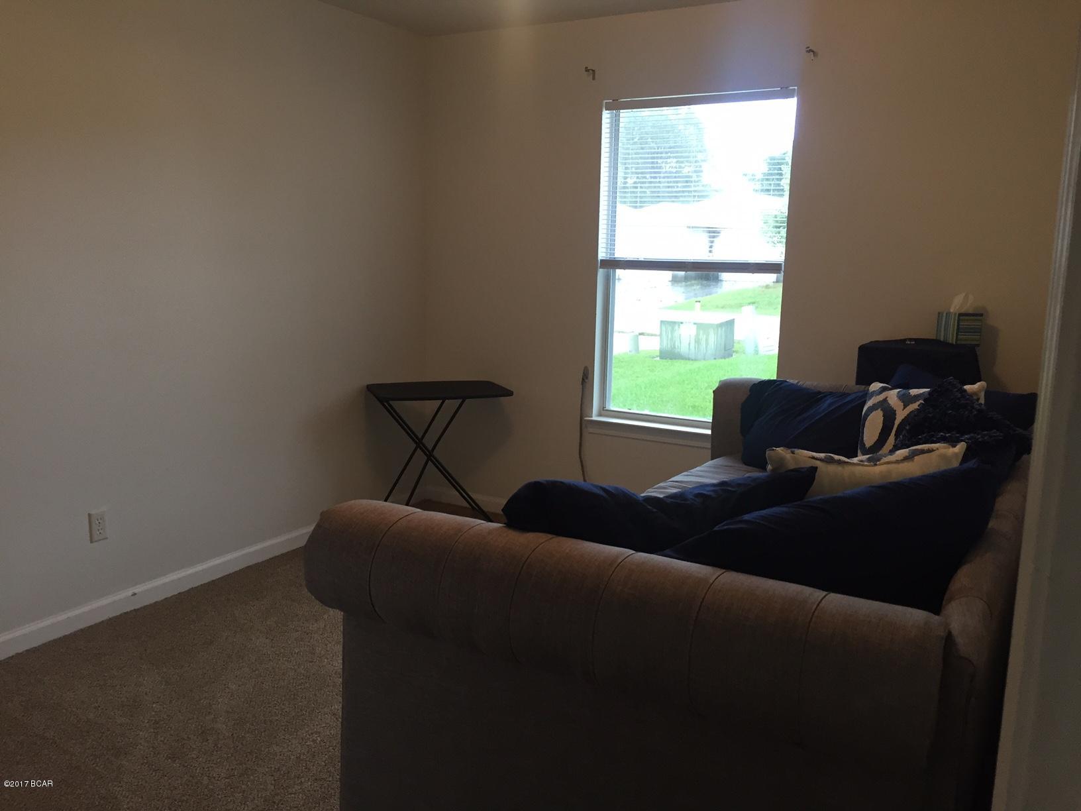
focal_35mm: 29
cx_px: 540
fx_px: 906
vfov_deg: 48.2
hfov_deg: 61.7
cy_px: 406
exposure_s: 1/30
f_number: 2.2
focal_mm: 4.15
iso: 80
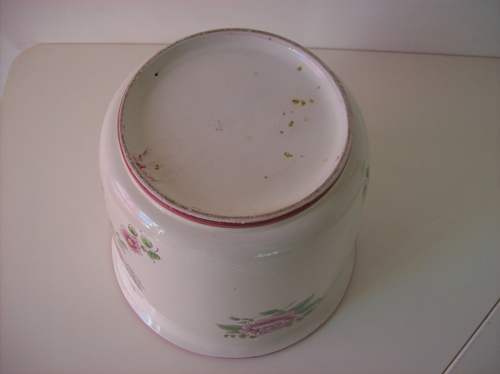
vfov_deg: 39.6
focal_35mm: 36
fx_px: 520
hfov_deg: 51.4
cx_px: 250
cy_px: 187
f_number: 2.7
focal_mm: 6
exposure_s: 1/89.4
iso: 80
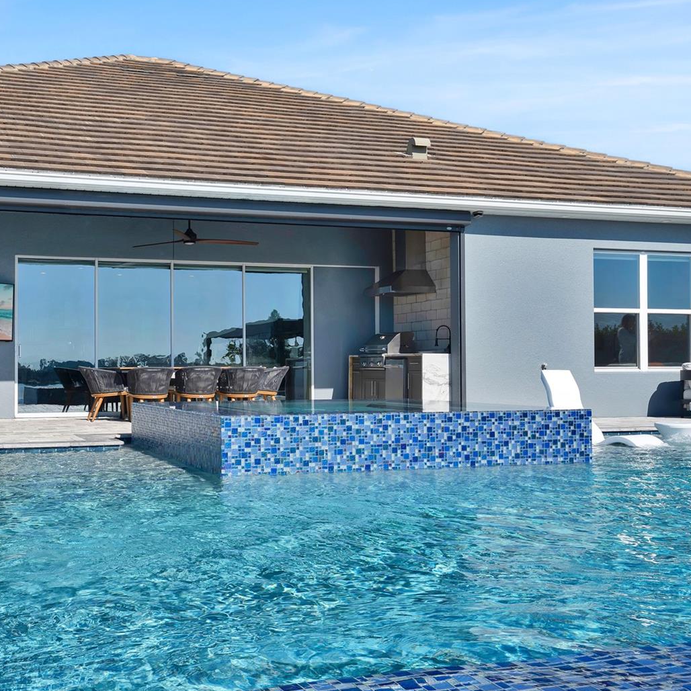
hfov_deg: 40.4
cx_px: 231
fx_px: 926
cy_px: 350
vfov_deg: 40.9
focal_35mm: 41
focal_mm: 31
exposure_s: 1/200
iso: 100
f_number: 10
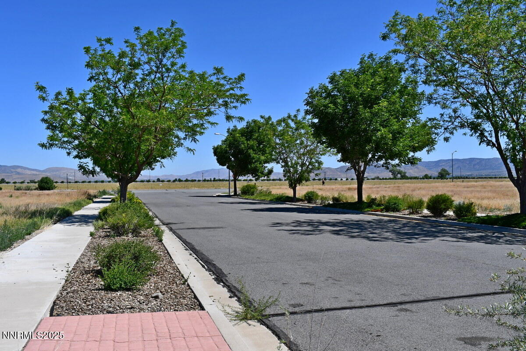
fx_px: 526
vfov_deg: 36.9
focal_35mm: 36
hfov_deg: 53.1
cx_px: 263
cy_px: 176
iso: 100
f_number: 10
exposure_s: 1/400
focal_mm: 24
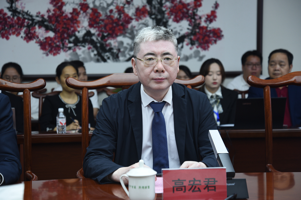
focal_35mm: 75
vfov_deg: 18.2
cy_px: 100
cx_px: 150
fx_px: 627
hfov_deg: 27.0
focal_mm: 75
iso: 500
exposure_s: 1/60
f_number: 4.5
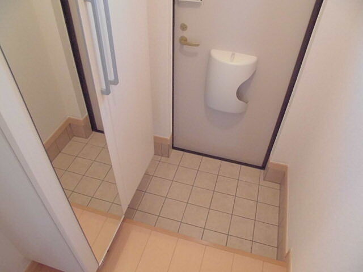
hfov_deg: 67.3
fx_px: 273
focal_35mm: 26
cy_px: 136
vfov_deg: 53.1
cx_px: 182
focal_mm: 4.6
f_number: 3.5
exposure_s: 1/30
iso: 800
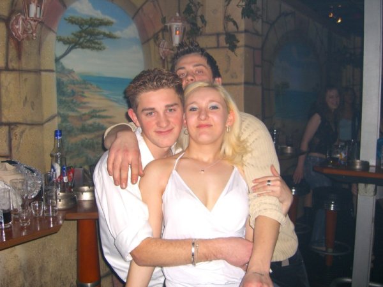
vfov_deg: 37.7
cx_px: 192
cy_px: 144
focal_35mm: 38
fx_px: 420
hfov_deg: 49.0
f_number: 2.8
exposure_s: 1/60
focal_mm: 7.9
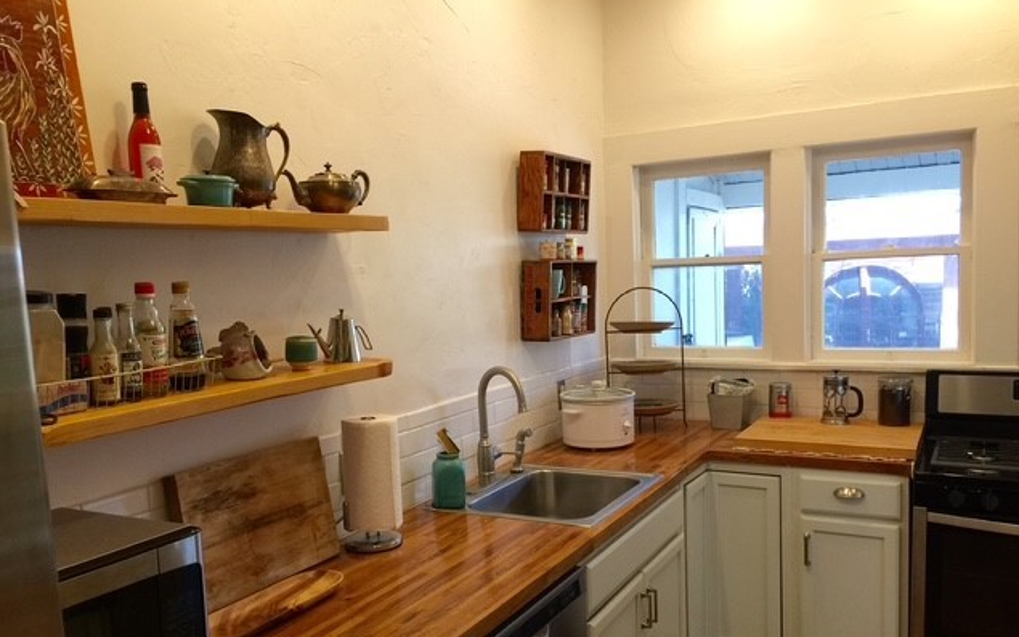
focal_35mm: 31
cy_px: 369
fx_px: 861
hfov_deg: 61.2
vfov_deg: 40.5
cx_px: 510
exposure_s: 1/15
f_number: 2.2
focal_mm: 4.15
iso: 40
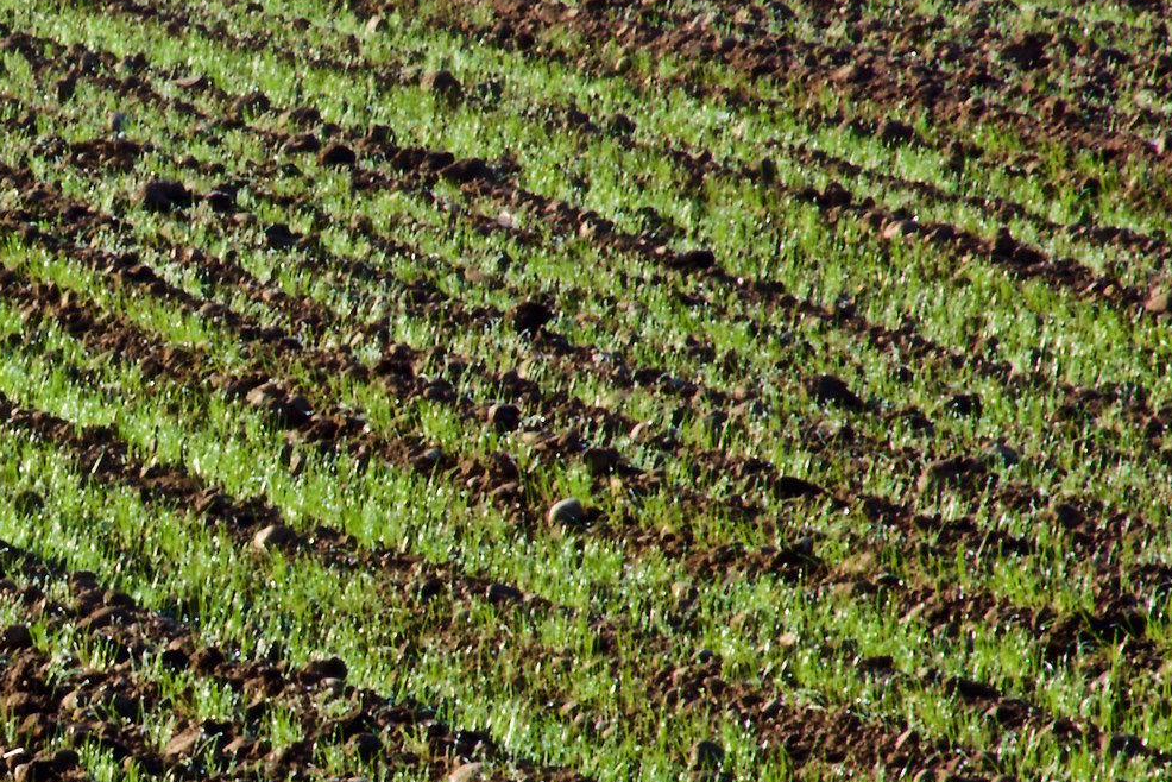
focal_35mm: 511
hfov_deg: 4.0
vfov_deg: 2.7
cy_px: 591
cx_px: -103
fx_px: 16640
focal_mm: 140
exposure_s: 1/5
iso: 100
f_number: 36
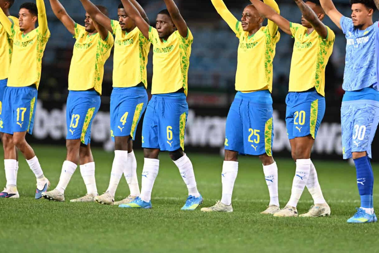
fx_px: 6253
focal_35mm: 594
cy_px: 71
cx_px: 205
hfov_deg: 3.5
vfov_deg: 2.3
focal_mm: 400
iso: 1600
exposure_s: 1/640
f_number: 3.5
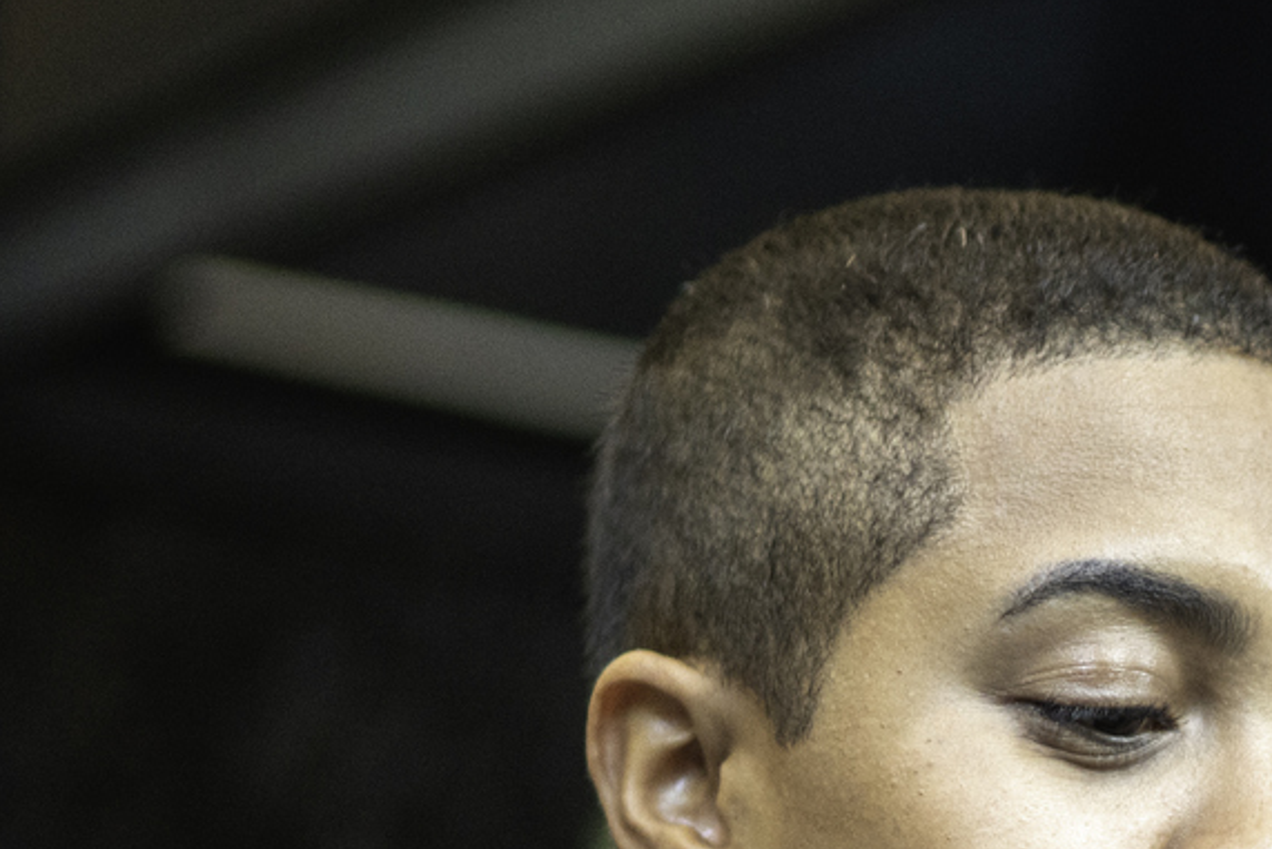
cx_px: 1622
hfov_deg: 15.1
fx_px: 4594
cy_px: 1009
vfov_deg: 10.4
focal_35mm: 130
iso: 1250
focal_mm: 35
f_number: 1.4
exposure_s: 1/320
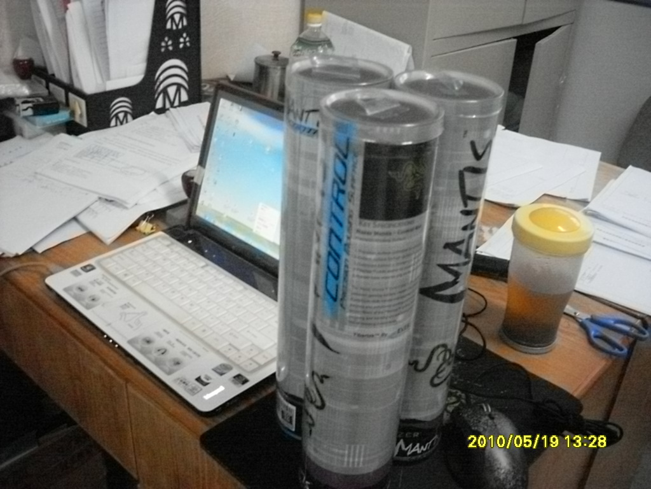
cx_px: 326
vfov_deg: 37.7
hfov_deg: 49.0
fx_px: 715
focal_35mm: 38
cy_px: 244
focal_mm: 6.3
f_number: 2.8
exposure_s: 1/30
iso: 1000
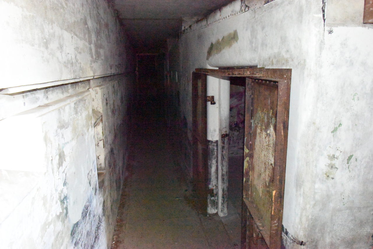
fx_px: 290
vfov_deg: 46.4
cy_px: 124
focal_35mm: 28
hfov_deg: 65.5
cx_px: 186
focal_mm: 28
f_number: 10
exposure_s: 1/60
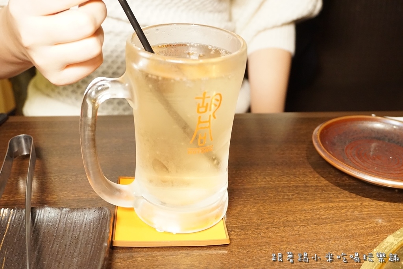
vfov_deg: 30.9
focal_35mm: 44
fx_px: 487
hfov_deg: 45.0
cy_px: 134
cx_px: 202
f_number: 4.5
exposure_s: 1/30
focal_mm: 29
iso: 3200
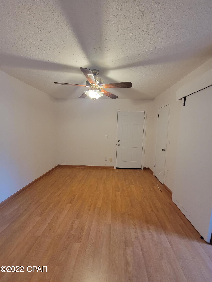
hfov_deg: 89.9
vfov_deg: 106.2
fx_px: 106
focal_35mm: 13
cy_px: 141
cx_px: 106
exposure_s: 1/60
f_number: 2.2
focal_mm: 2.2
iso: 320
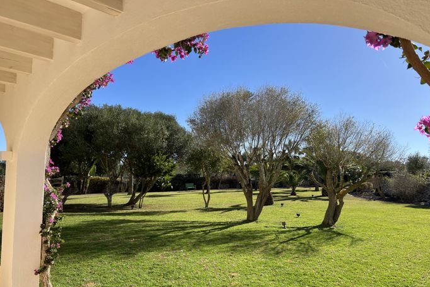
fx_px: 334
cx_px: 222
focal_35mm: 28
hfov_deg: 65.5
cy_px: 166
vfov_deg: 46.2
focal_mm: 5.7
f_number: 1.5
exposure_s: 1/3968
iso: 50
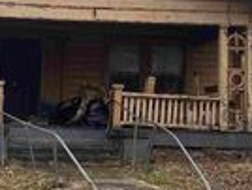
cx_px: 62
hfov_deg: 20.0
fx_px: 707
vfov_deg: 15.3
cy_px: 103
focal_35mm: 97
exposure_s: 1/167
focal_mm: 4.25
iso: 32
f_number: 1.8
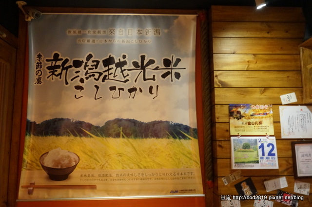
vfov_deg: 41.6
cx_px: 156
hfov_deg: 59.6
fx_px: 273
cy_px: 104
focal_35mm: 32
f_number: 4
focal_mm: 21
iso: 3200
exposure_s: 1/10
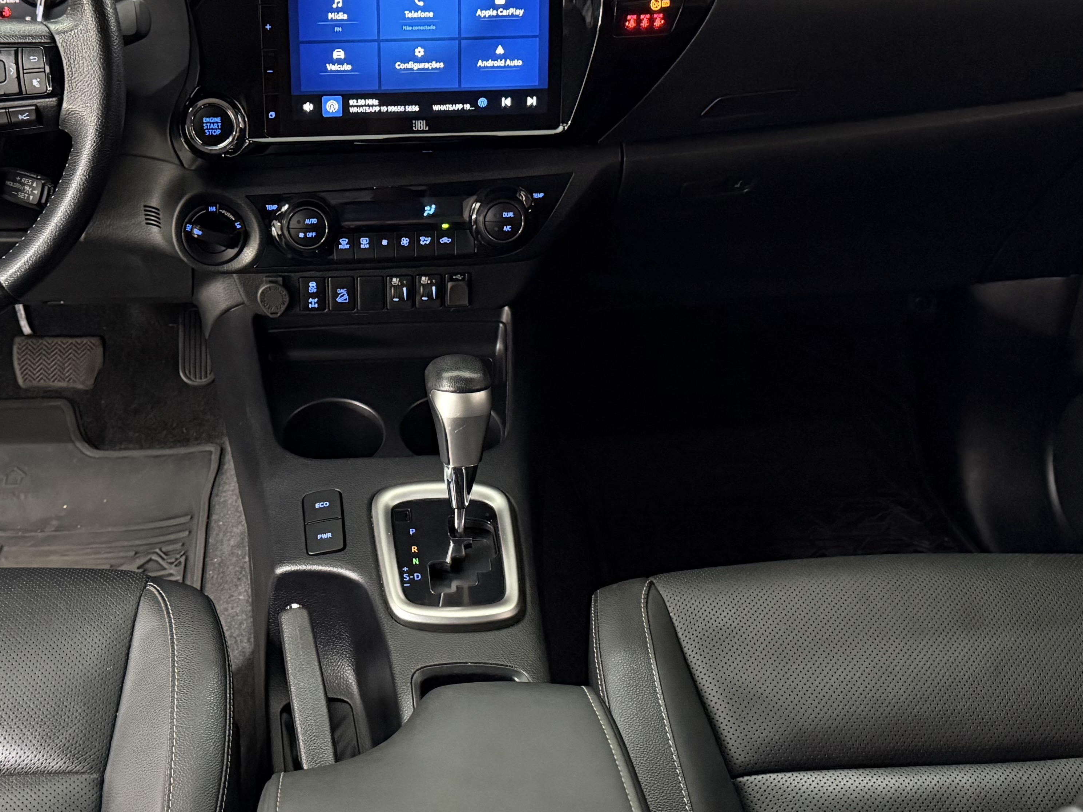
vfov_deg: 31.5
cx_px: 370
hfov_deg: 40.8
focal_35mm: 46
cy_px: 417
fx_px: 1439
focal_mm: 6.76
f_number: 1.78
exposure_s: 1/38
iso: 1000
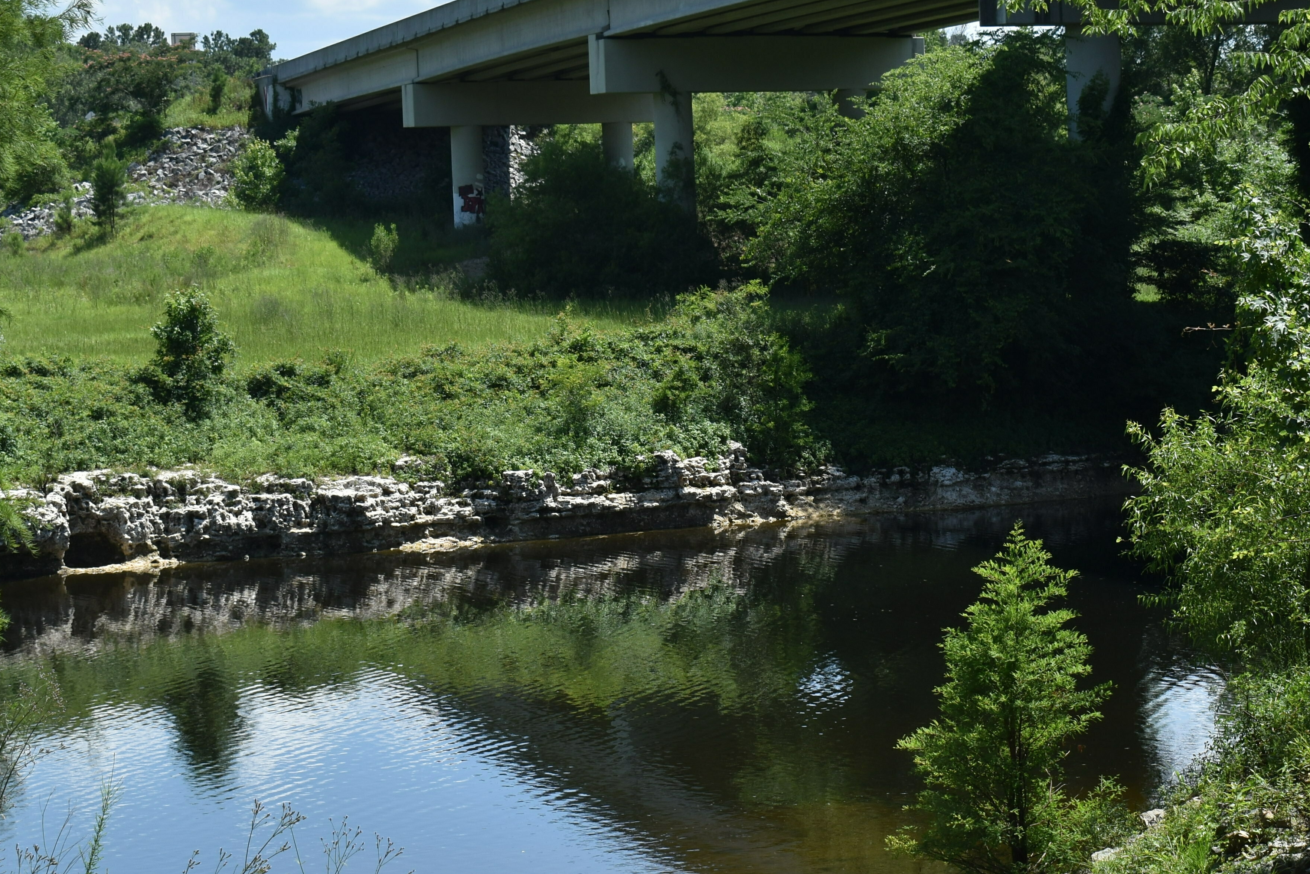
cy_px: 572
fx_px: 3712
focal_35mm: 102
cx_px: 871
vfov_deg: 13.4
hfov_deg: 20.0
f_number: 8
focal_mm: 40
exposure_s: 1/250
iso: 100
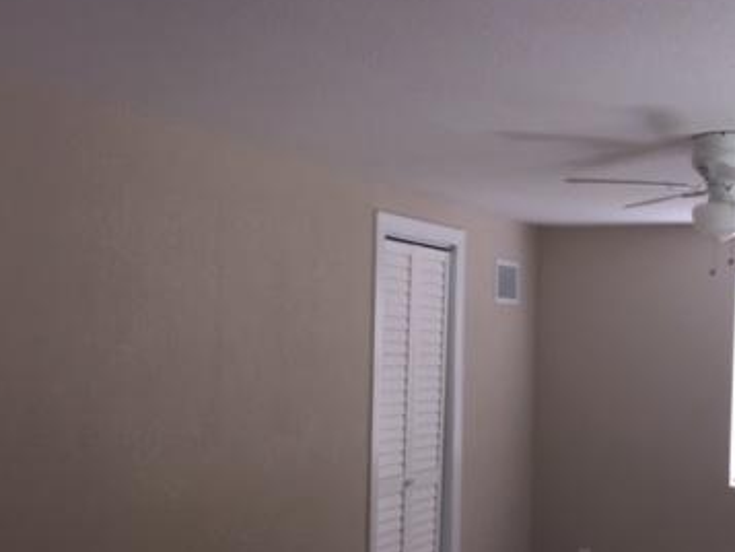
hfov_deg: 36.4
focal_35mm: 52
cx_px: 494
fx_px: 1104
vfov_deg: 27.6
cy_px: 430
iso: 64
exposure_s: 1/120
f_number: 2.2
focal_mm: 4.15
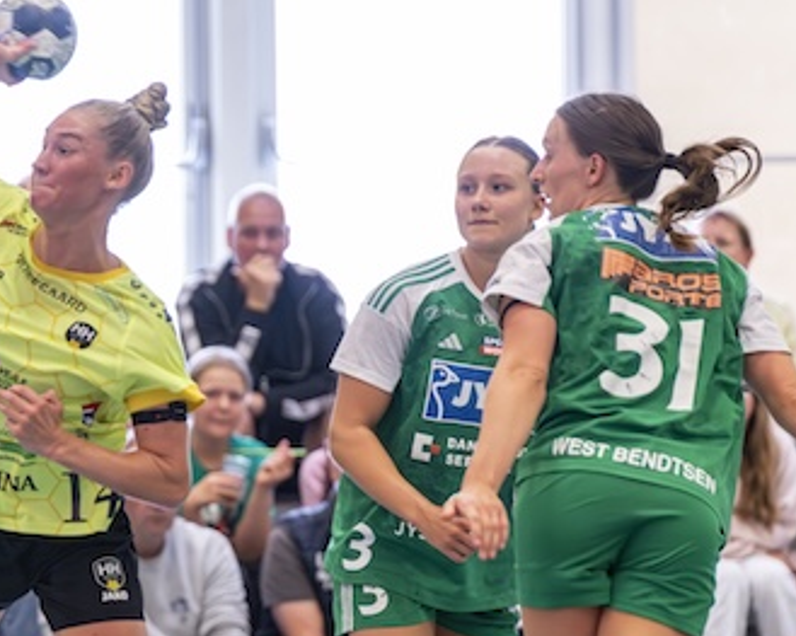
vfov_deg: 4.2
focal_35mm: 365
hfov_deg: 5.3
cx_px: 29
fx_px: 8596
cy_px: 482
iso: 5000
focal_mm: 160
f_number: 2.8
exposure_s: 1/1000
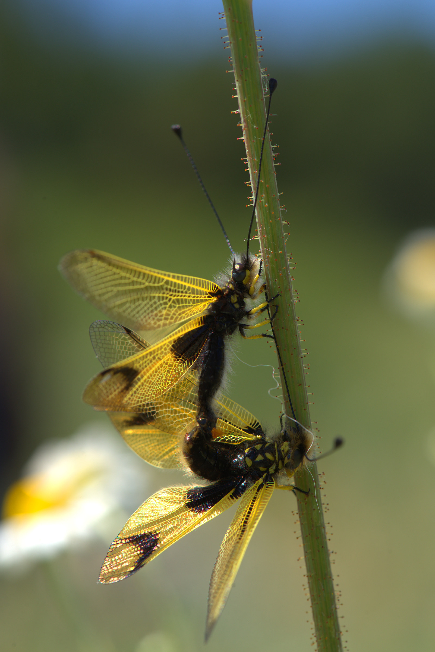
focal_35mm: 105
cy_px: 326
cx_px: 218
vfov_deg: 19.4
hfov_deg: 13.1
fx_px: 1901
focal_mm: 105
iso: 125
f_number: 13
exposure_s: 1/125
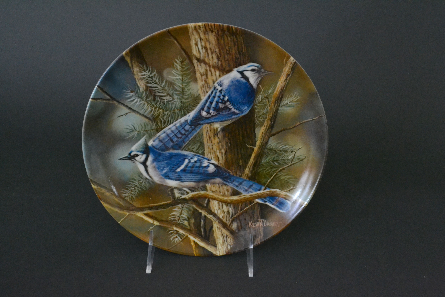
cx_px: 222
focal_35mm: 39
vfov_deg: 34.2
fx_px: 482
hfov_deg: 49.6
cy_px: 148
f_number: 5.6
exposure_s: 1/80
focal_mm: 26
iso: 3200
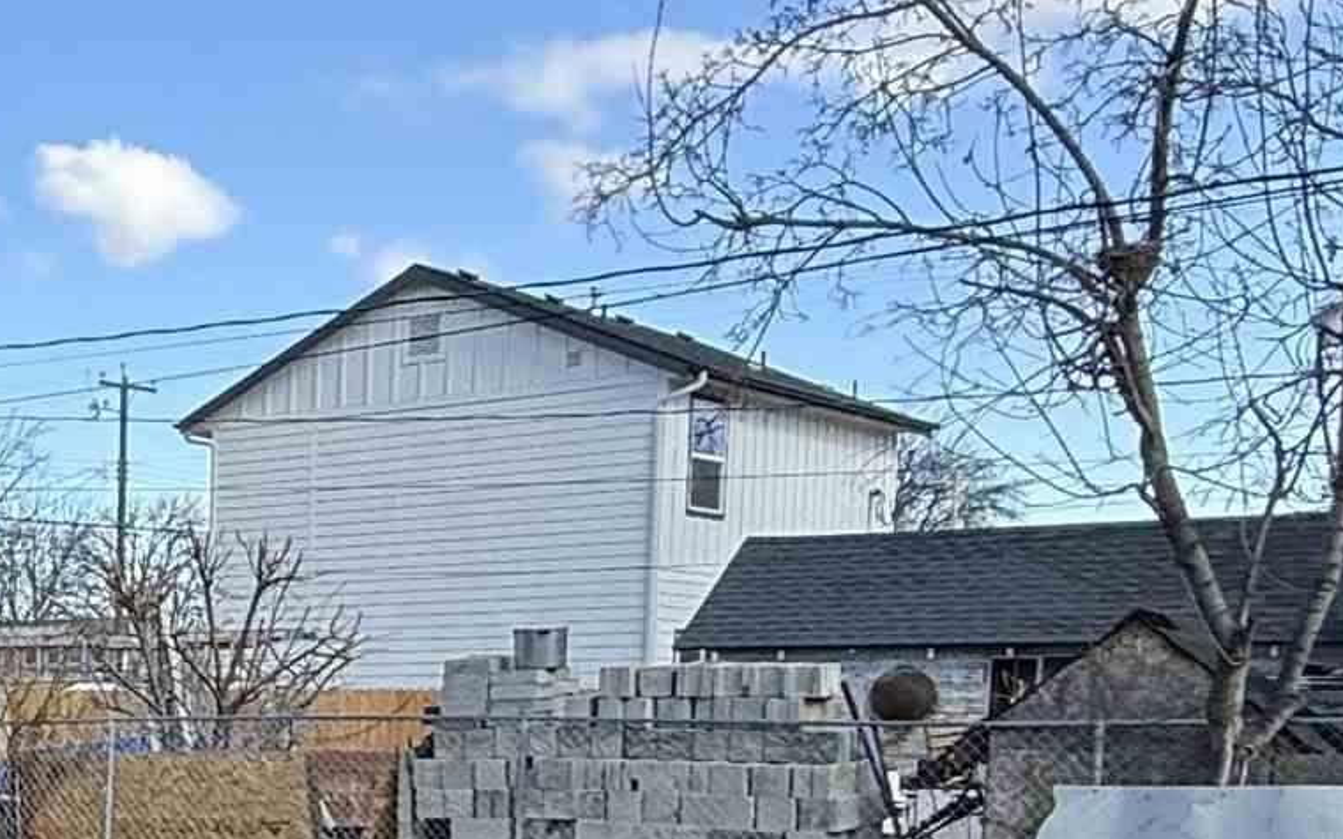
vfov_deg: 20.7
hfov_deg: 26.9
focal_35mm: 60
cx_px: -530
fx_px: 2196
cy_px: 903
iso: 50
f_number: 2.2
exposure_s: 1/672
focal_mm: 2.22
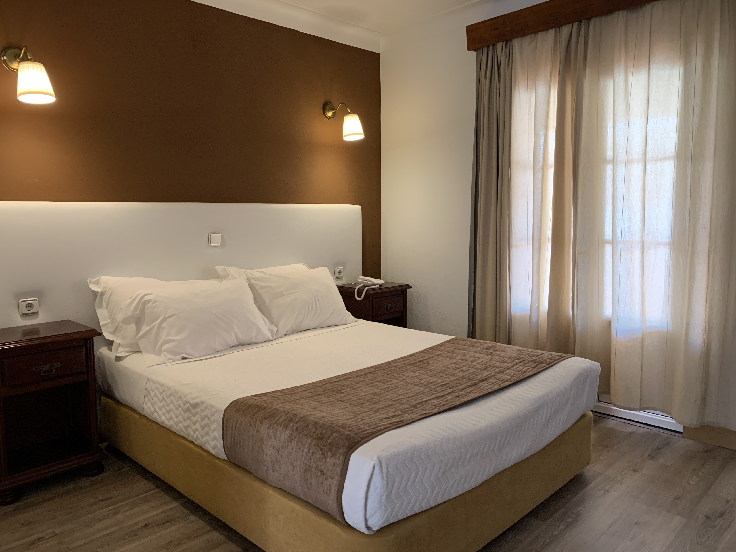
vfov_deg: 53.1
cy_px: 276
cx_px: 368
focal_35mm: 26
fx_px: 553
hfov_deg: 67.3
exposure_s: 1/60
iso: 250
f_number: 1.8
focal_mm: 4.25
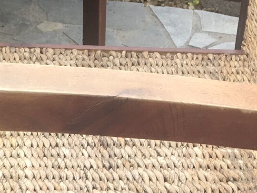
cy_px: 311
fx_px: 817
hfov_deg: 17.8
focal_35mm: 110
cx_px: 78
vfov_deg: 12.6
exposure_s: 1/100
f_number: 2.2
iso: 25
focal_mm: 4.15
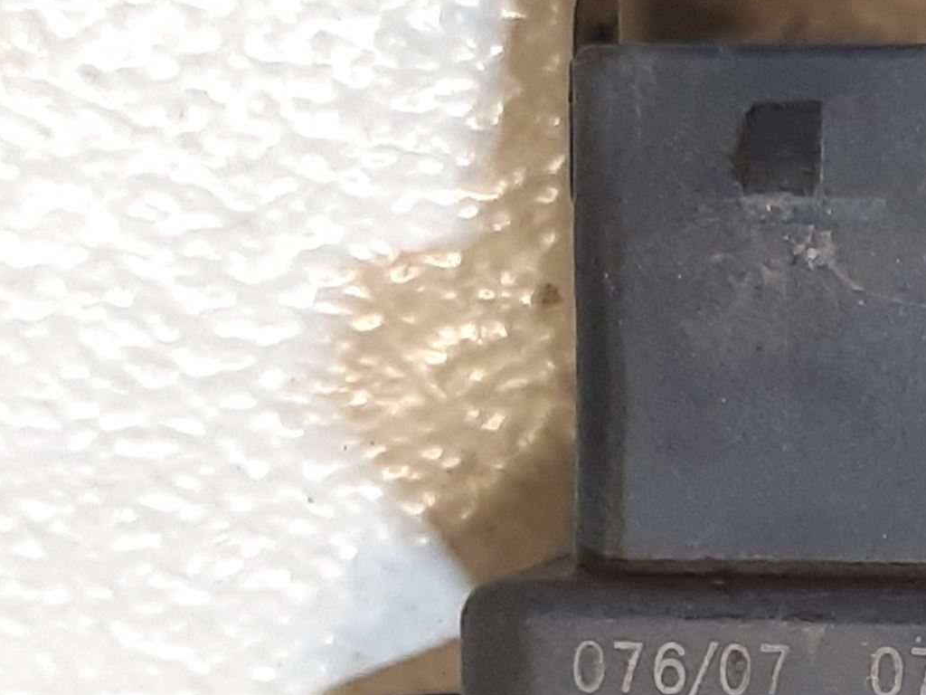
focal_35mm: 52
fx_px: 1391
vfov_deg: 26.7
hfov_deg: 35.3
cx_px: 780
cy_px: 676
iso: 100
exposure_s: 1/50
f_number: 1.7
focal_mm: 3.93
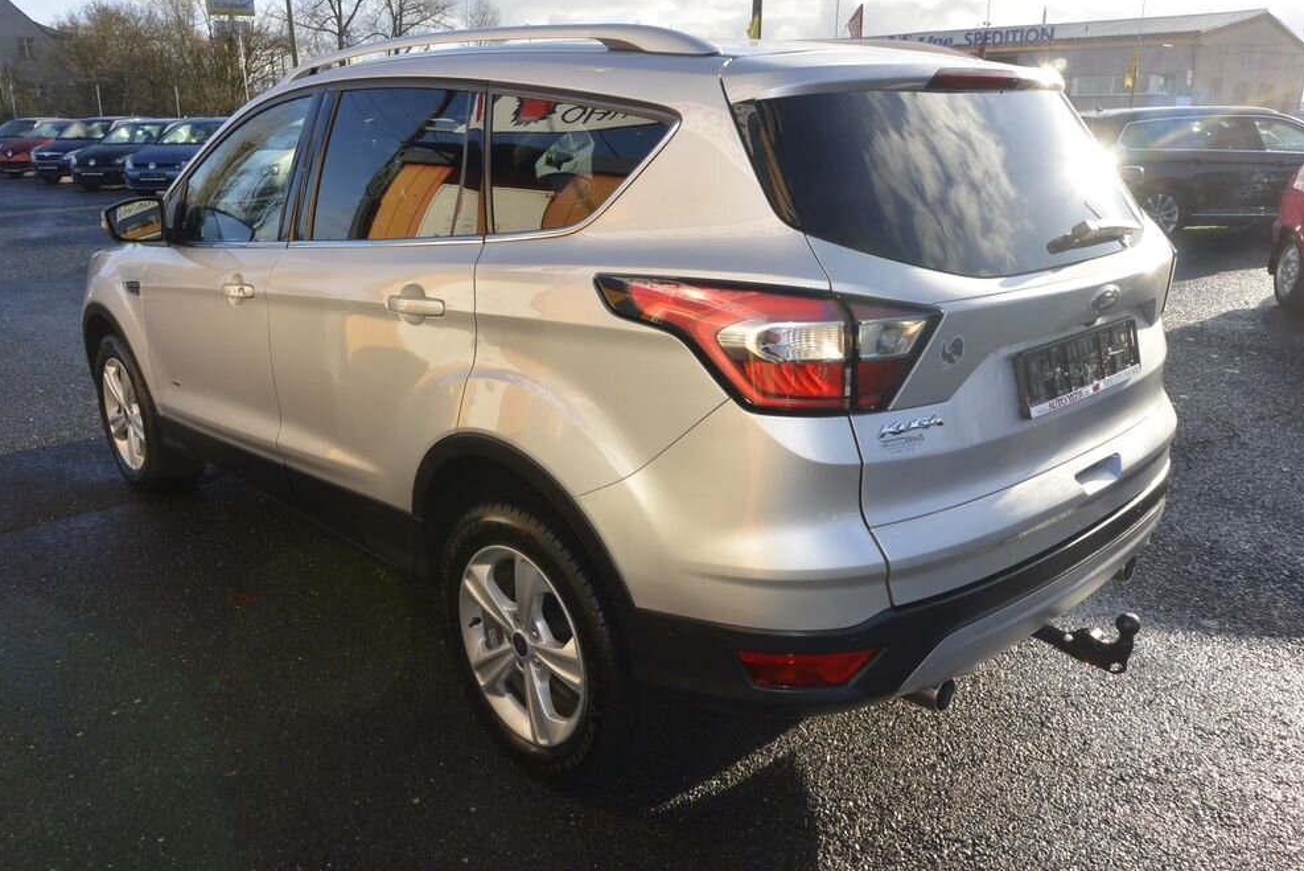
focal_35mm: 28
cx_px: 647
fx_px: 1015
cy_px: 424
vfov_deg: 46.4
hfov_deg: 65.4
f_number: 8
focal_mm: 10
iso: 160
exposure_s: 1/250
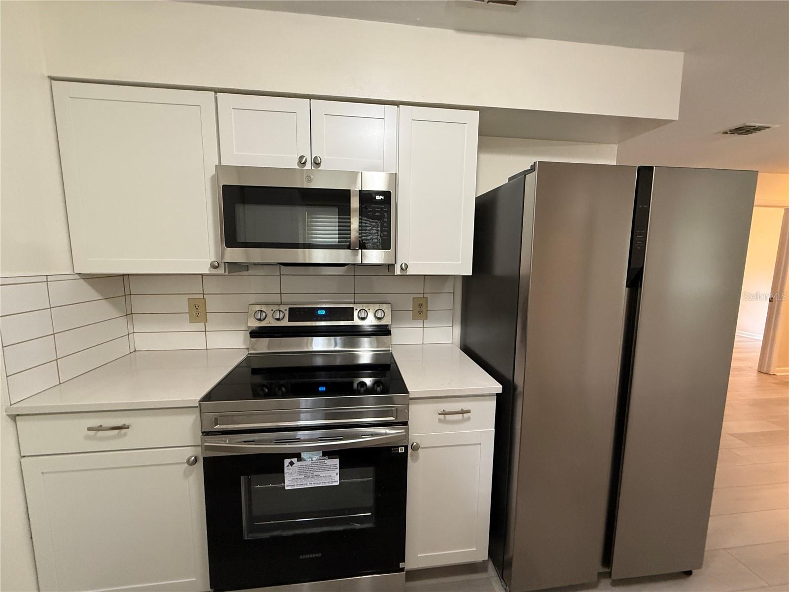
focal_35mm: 14
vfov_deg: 85.7
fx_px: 319
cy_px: 296
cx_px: 394
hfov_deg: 102.1
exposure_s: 1/60
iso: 500
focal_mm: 2.22
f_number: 2.2
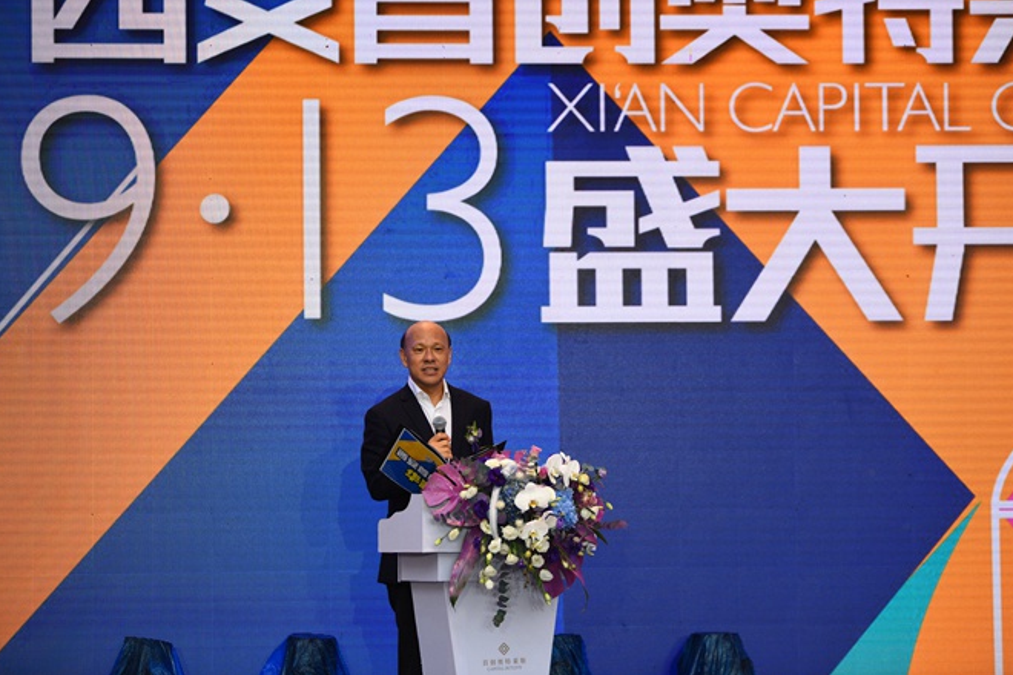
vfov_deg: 11.1
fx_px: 3461
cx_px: 517
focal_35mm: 123
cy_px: 318
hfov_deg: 16.7
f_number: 2.8
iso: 400
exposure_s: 1/1250
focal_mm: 116
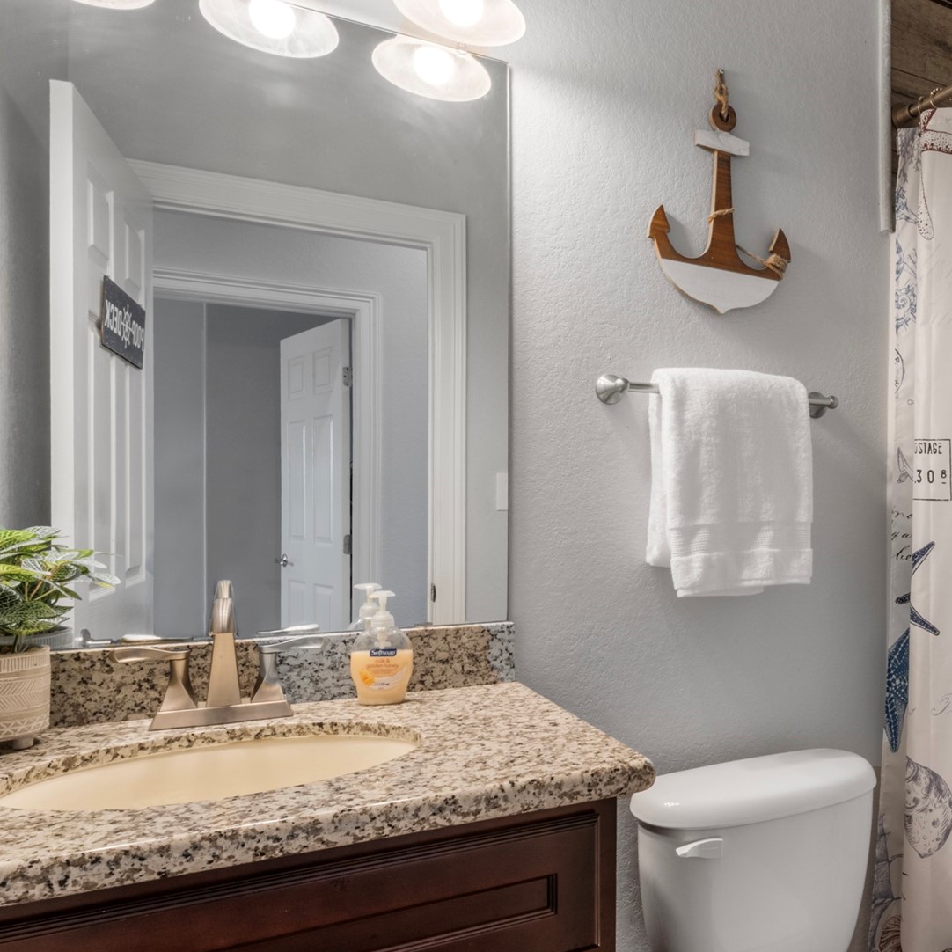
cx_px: 801
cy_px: 528
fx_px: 902
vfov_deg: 55.5
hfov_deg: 51.1
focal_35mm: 29
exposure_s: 4
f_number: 9
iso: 250
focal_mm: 17
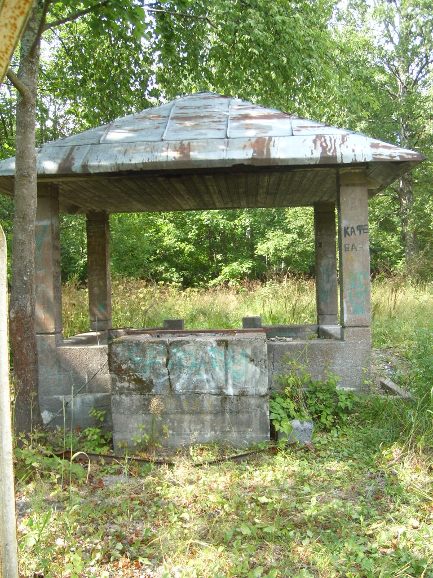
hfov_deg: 40.7
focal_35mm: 35
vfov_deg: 52.6
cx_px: 216
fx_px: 584
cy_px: 289
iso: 50
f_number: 2.8
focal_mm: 5.8
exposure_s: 1/168
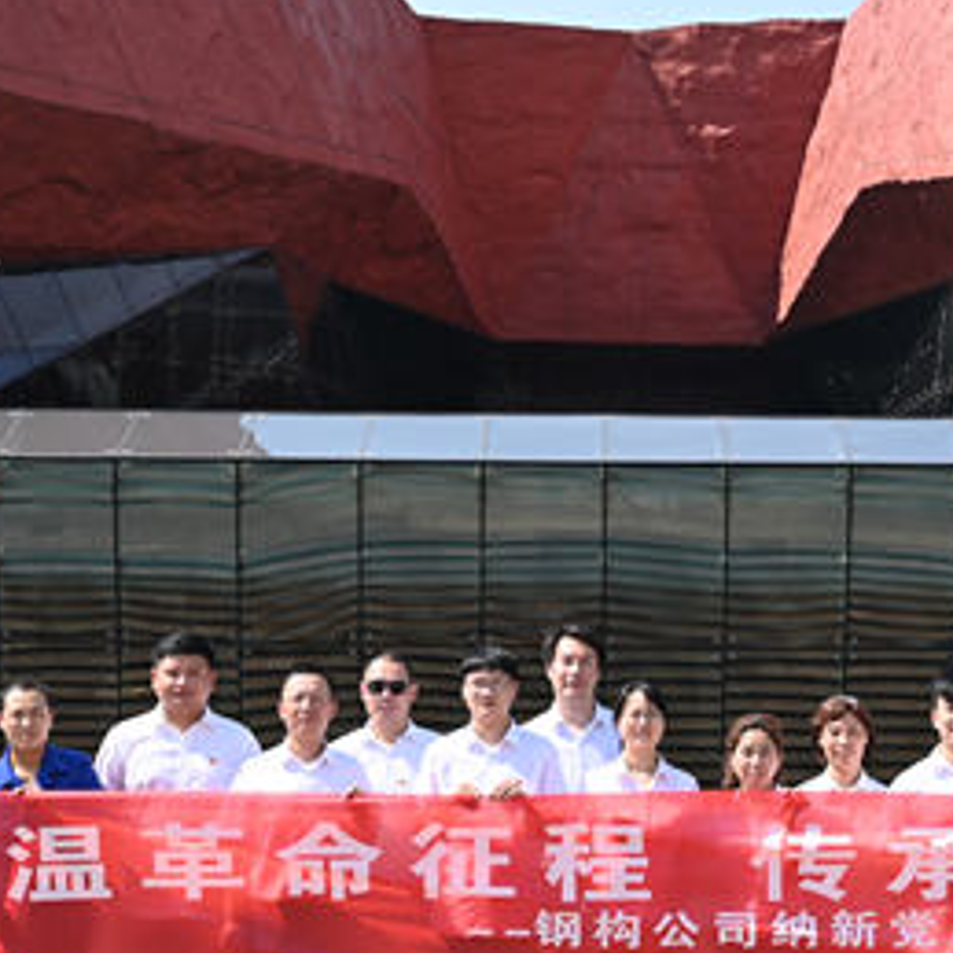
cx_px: 563
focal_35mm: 110
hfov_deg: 15.8
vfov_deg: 15.8
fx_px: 3426
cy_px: 574
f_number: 8
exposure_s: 1/160
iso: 100
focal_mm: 42
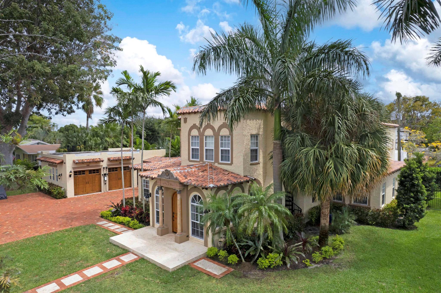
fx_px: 269
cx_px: 220
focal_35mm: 22
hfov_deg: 78.6
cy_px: 146
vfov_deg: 57.2
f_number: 2.8
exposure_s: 1/2000
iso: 100
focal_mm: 8.38
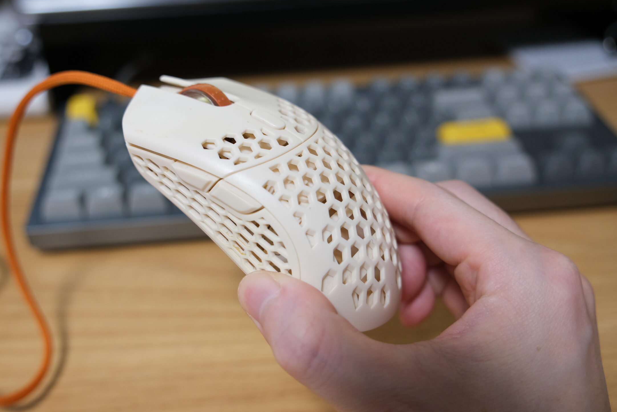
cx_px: 256
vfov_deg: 35.0
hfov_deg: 50.5
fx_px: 651
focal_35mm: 38
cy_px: 190
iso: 800
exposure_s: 1/100
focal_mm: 21
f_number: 2.8
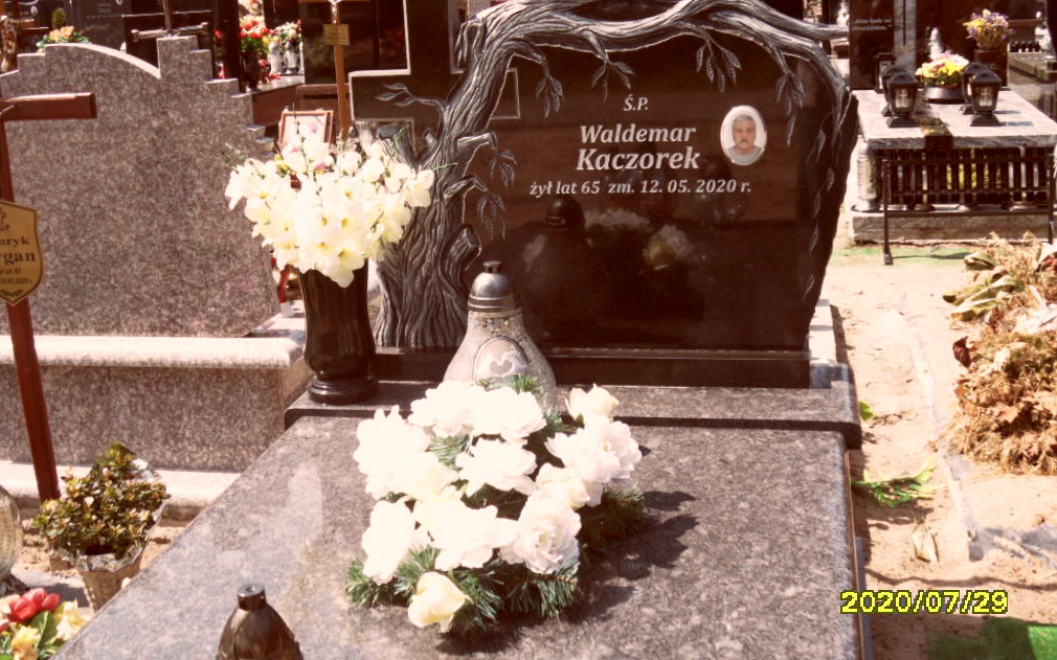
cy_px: 283
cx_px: 522
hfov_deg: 46.2
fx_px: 1239
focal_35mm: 43
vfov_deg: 29.8
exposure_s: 1/500
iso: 80
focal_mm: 6.5
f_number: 3.6
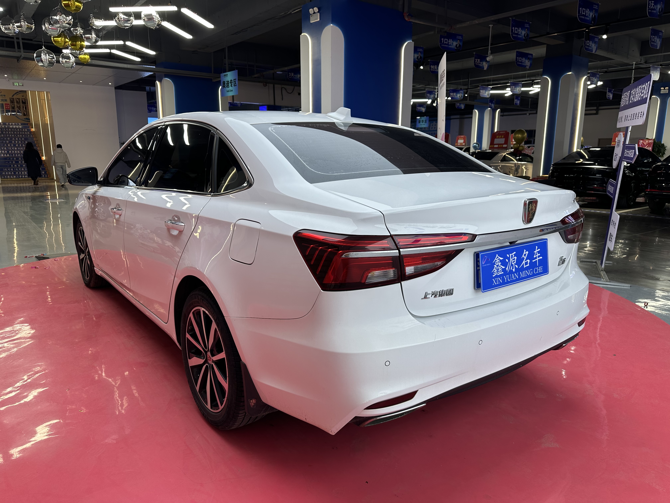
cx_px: 335
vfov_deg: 56.8
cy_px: 252
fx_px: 465
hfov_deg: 71.6
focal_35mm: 24
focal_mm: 6.86
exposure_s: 1/113
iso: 50
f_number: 1.78
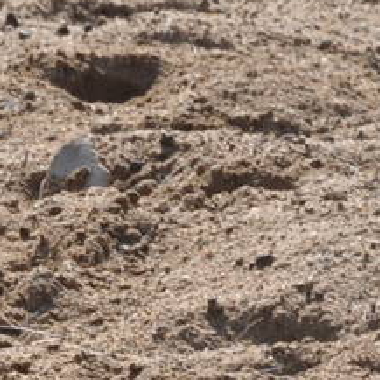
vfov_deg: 1.0
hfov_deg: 1.0
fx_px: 21002
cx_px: 1228
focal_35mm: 1691
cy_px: -104
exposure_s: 1/200
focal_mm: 180
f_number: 11
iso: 200
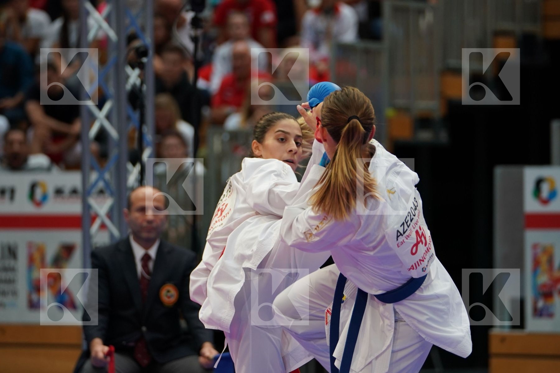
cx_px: 280
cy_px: 186
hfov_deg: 8.9
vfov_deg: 5.9
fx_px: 3609
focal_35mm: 232
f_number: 2.8
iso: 1000
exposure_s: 1/800
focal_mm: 155
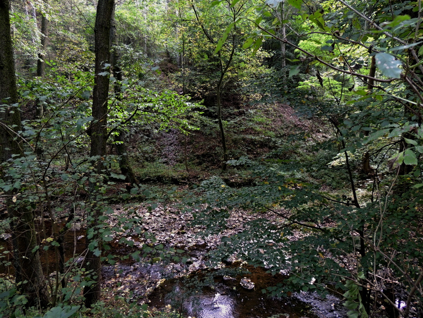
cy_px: 159
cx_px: 212
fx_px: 293
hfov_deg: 71.6
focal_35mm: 24
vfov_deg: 56.8
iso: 180
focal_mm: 4.3
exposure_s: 1/30
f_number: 3
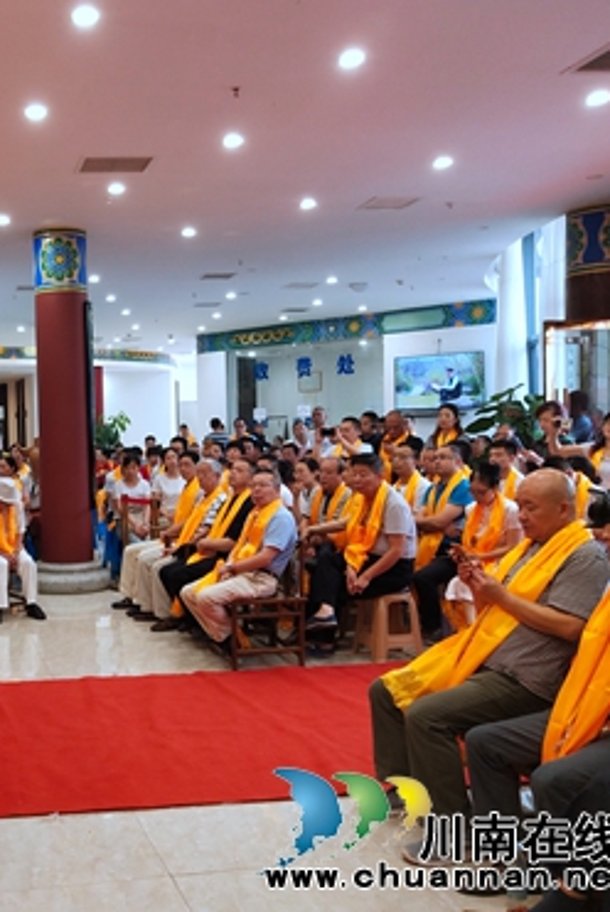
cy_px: 458
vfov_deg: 46.4
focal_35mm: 42
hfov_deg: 30.5
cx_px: 57
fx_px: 1065
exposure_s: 1/50
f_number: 1.8
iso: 199
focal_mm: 3.95
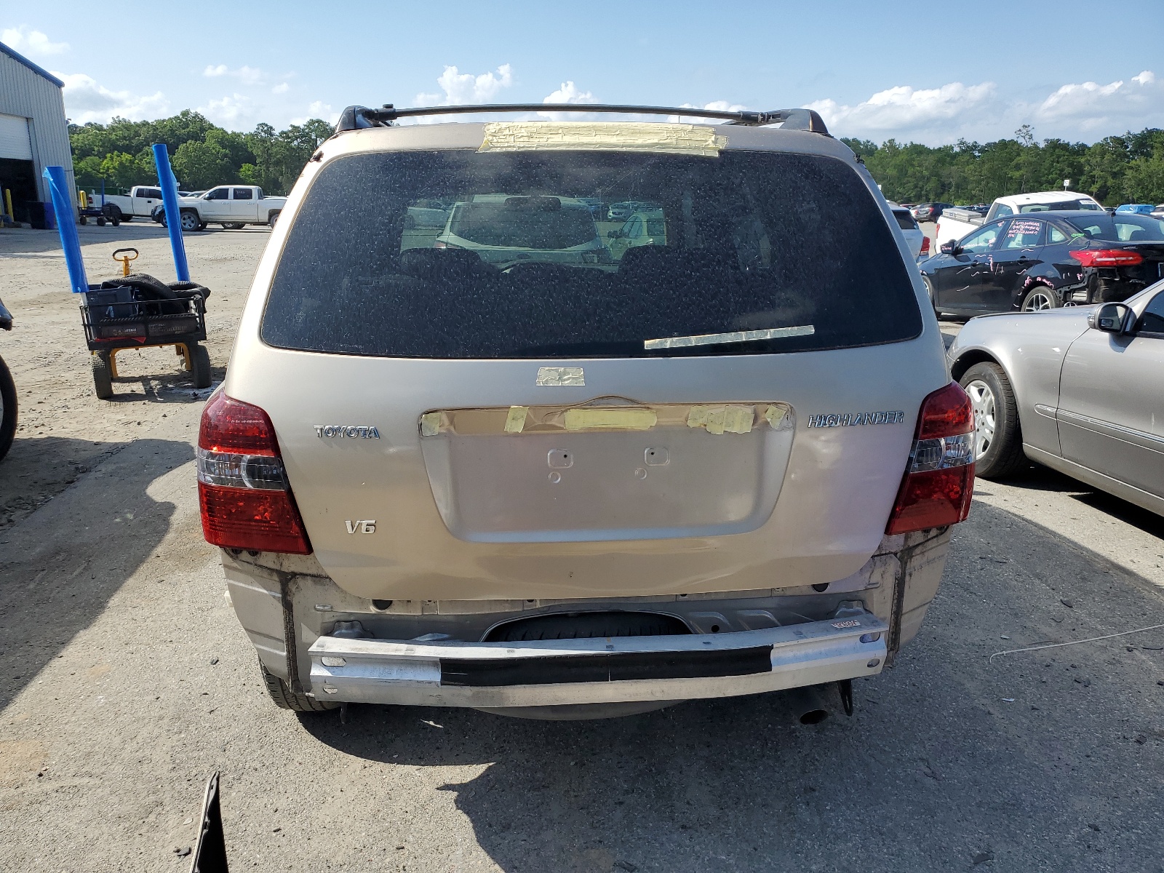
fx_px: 874
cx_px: 582
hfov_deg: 67.3
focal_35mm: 26
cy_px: 436
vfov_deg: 53.1
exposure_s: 1/2500
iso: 50
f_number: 1.5
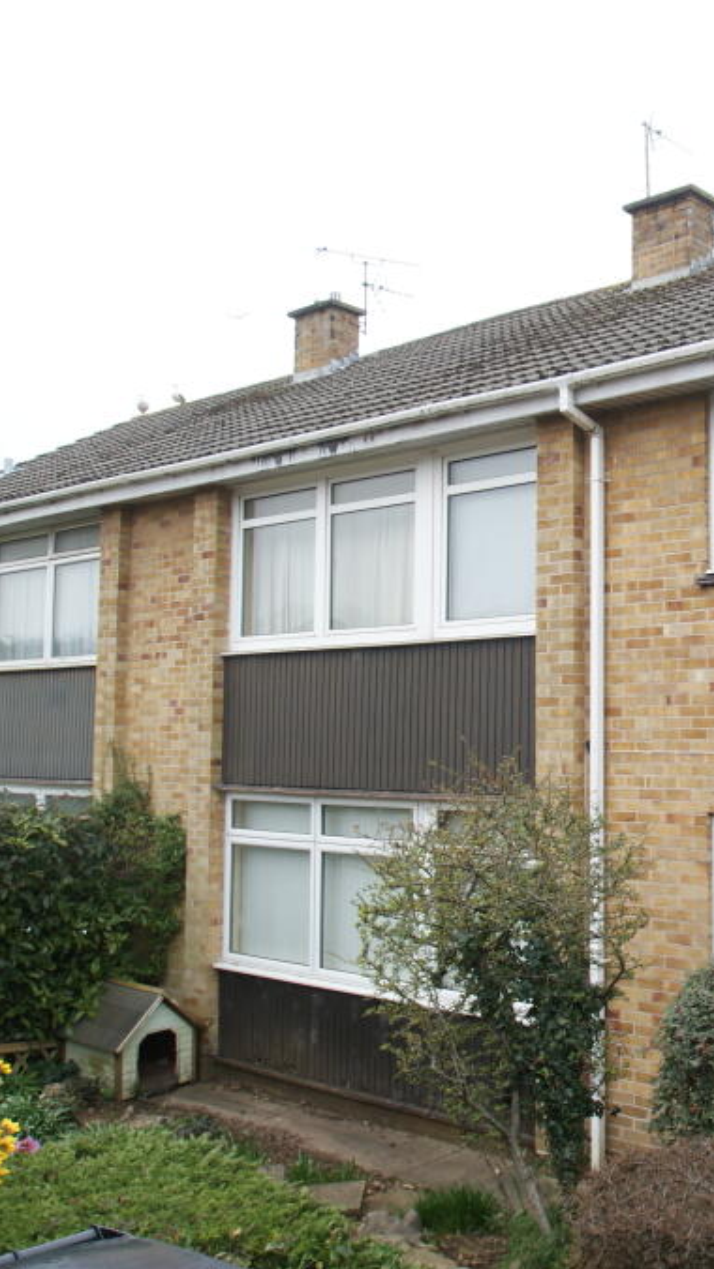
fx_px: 1204
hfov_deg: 30.6
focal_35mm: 36
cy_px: 634
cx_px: 720
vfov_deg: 55.5
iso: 100
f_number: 6.3
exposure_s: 1/50
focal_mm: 15
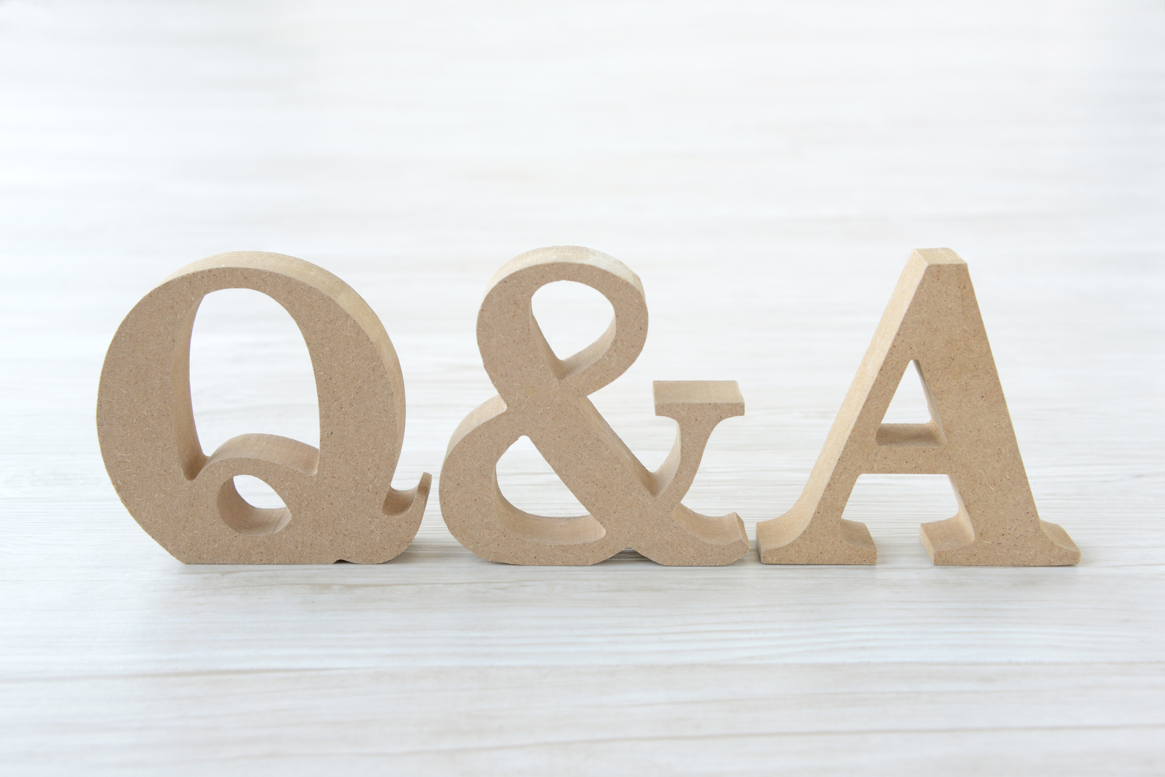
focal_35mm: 45
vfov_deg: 29.9
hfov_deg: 43.6
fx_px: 1456
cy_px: 388
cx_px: 582
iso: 800
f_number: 9
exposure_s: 1/50
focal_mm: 45
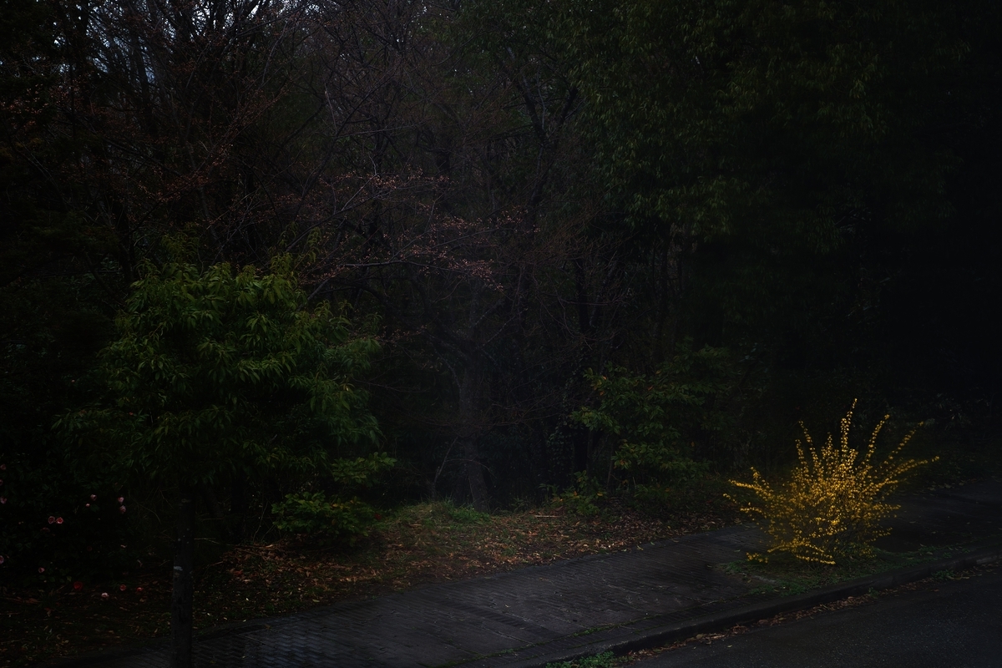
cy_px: 334
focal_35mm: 75
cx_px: 501
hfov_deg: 27.0
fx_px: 2087
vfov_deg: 18.2
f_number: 4.5
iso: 320
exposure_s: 1/80
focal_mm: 50
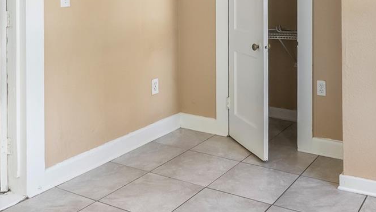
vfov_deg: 31.1
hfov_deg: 51.7
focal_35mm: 38
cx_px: 254
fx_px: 379
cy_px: 87
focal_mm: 10
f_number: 8
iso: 64
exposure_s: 1/1.25
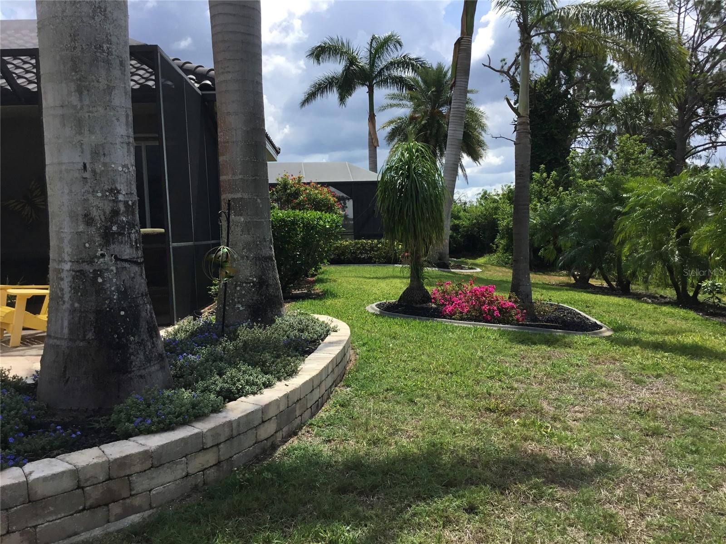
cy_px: 272
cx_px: 363
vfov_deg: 45.4
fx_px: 650
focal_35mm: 31
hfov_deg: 58.4
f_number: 2.4
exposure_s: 1/1456
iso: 25
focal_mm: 3.3
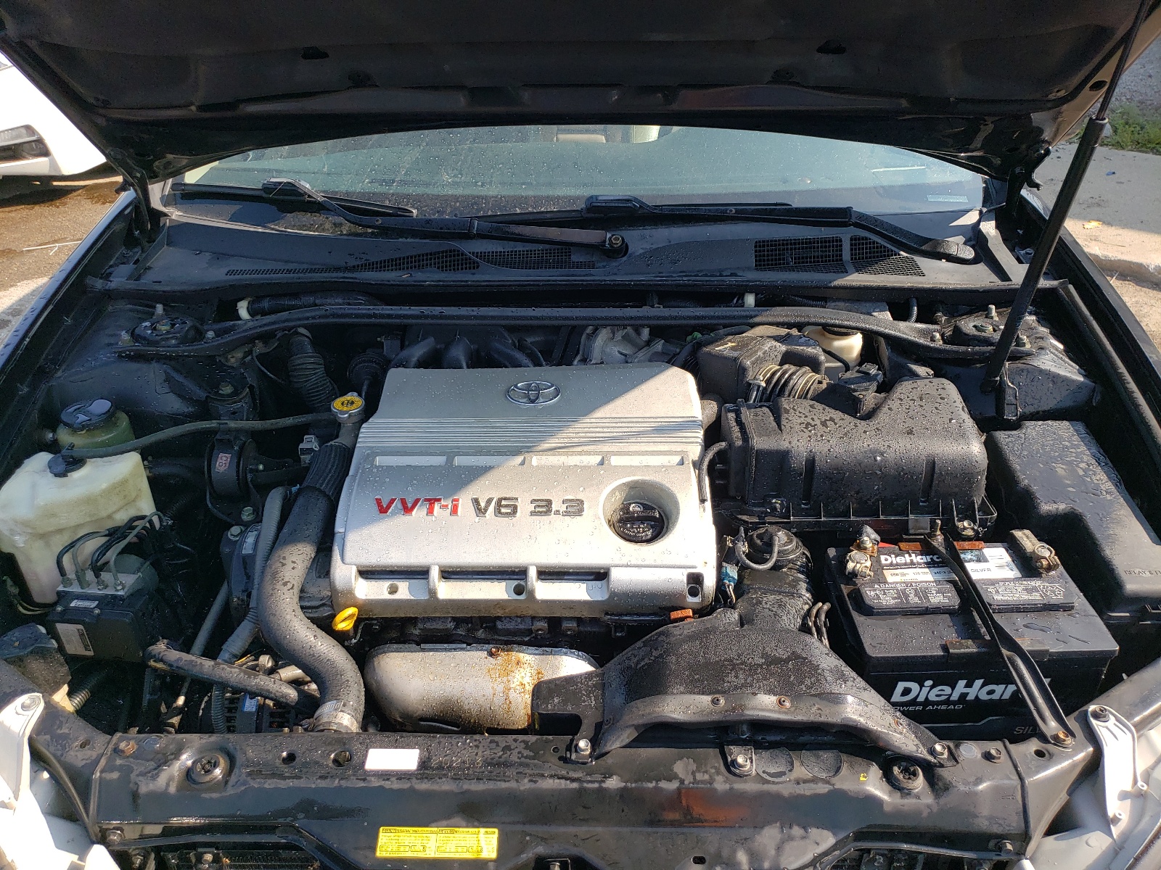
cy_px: 435
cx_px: 580
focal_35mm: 26
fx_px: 872
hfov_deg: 67.3
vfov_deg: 53.1
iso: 50
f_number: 1.5
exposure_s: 1/1250
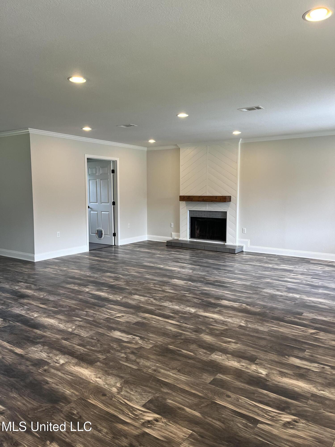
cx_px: 168
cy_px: 224
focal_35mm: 26
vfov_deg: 67.3
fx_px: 335
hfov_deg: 53.1
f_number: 1.6
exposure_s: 1/120
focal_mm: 5.1
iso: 100
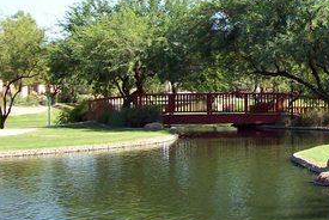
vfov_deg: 15.6
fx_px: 796
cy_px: 43
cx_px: 323
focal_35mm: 87
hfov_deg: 22.5
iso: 80
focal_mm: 6
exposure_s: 1/673
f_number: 2.7
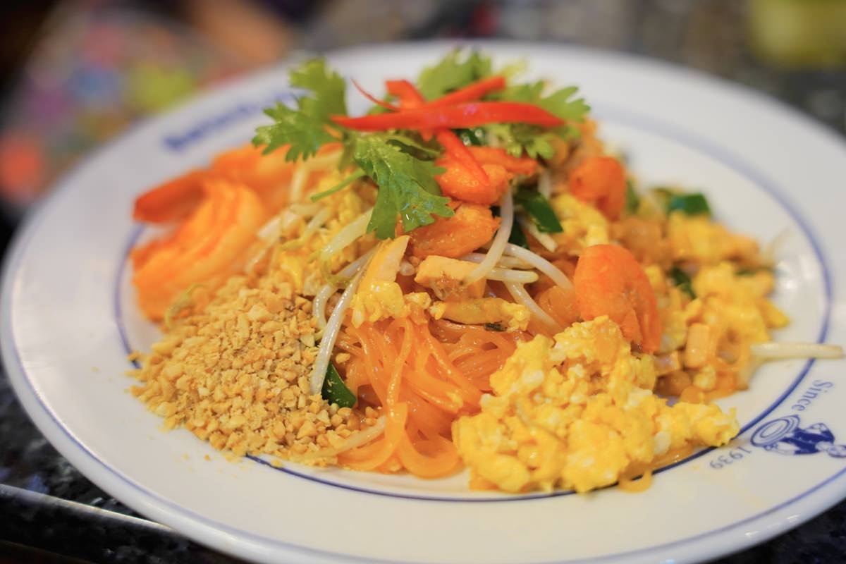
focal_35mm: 48
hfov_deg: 41.1
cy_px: 282
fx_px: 1128
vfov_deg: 28.1
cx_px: 423
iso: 1600
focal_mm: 48
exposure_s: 1/60
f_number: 3.2
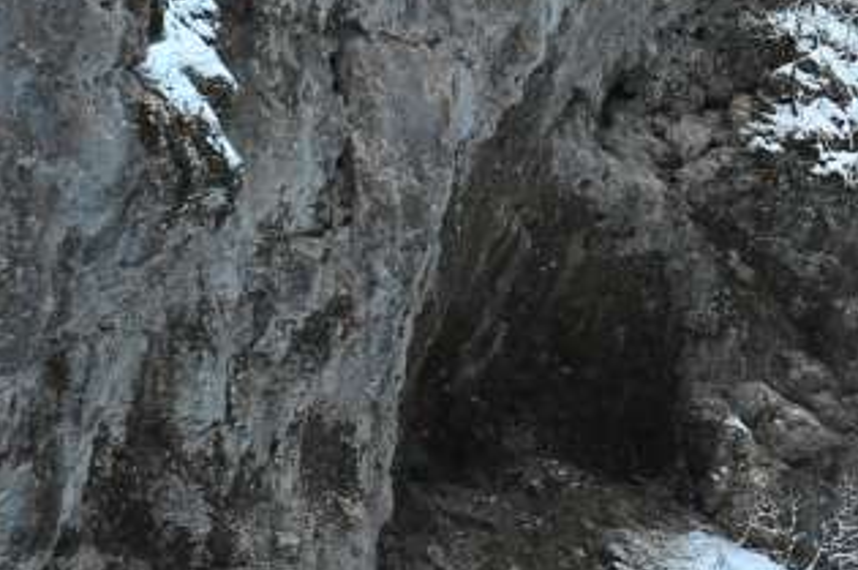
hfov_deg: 16.5
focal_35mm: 120
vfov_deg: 11.4
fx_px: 2853
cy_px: 394
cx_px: 972
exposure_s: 1/20
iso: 100
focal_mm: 21
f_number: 5.6
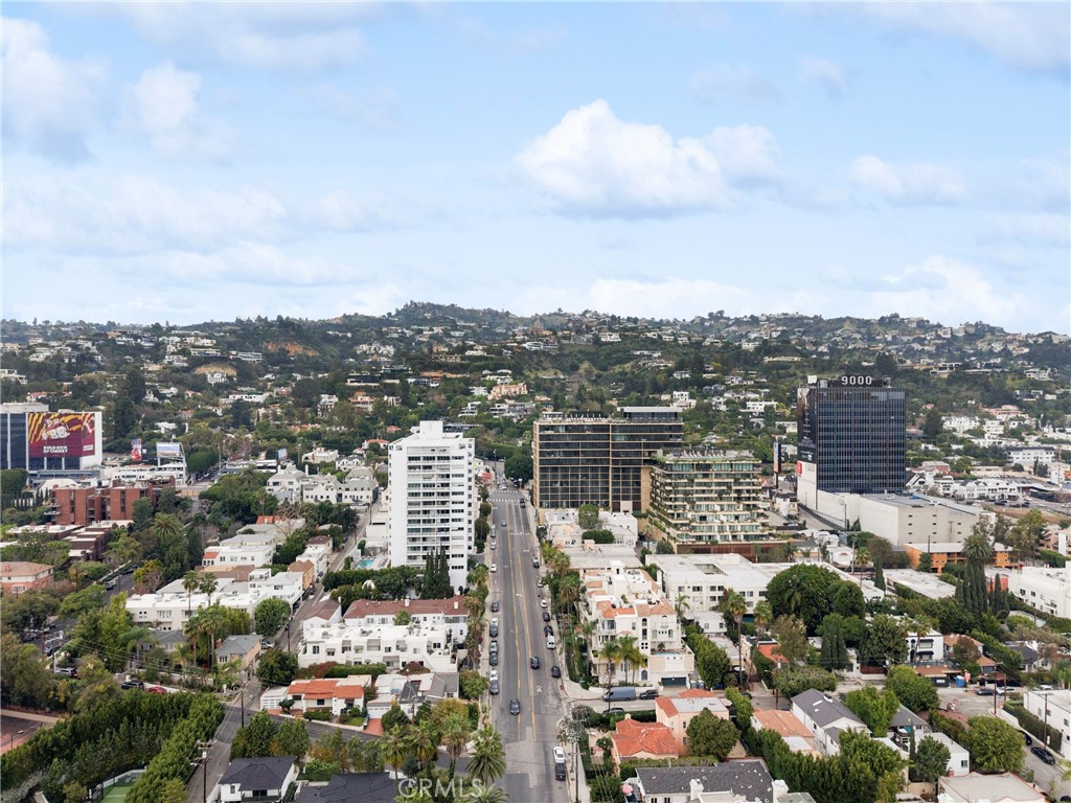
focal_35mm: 24
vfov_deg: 56.8
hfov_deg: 71.6
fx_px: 743
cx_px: 536
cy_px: 402
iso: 160
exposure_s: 1/2000
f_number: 1.8
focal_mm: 8.67
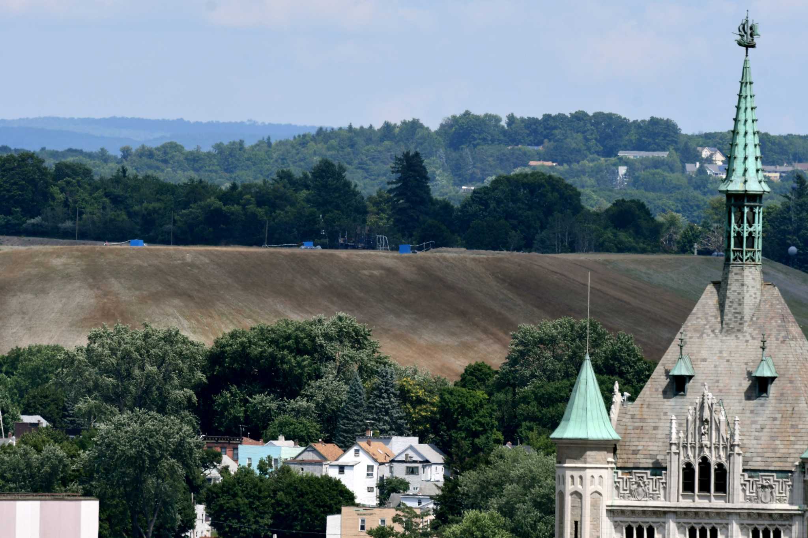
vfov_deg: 2.3
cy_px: 269
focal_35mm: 600
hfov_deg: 3.4
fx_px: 13465
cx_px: 404
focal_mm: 400
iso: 400
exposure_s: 1/1250
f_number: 9
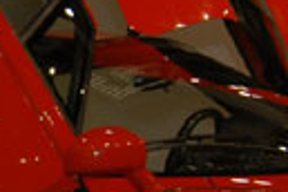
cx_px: 44
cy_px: 167
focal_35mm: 221
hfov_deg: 9.3
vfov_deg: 6.2
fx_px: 1768
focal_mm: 28
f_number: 5
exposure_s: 1/60
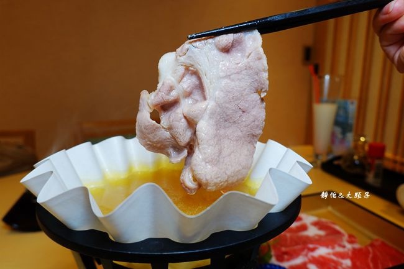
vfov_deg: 53.1
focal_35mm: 24
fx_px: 269
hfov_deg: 73.8
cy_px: 134
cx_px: 202
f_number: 2.8
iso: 125
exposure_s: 1/60
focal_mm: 9
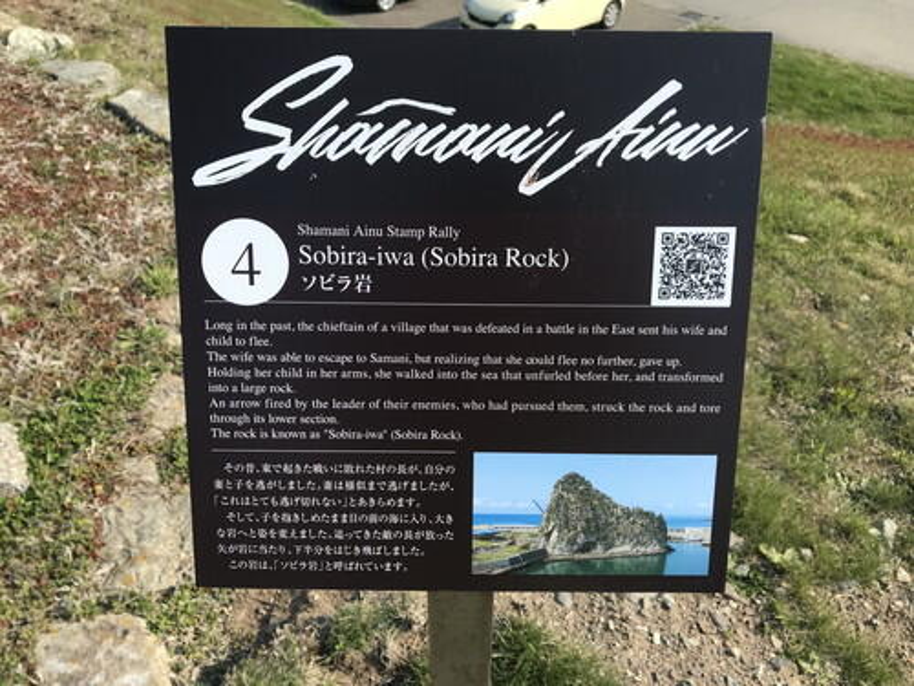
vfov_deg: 49.7
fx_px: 739
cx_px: 457
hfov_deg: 63.4
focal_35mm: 28
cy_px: 343
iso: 20
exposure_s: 1/1330
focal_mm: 3.99
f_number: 1.8
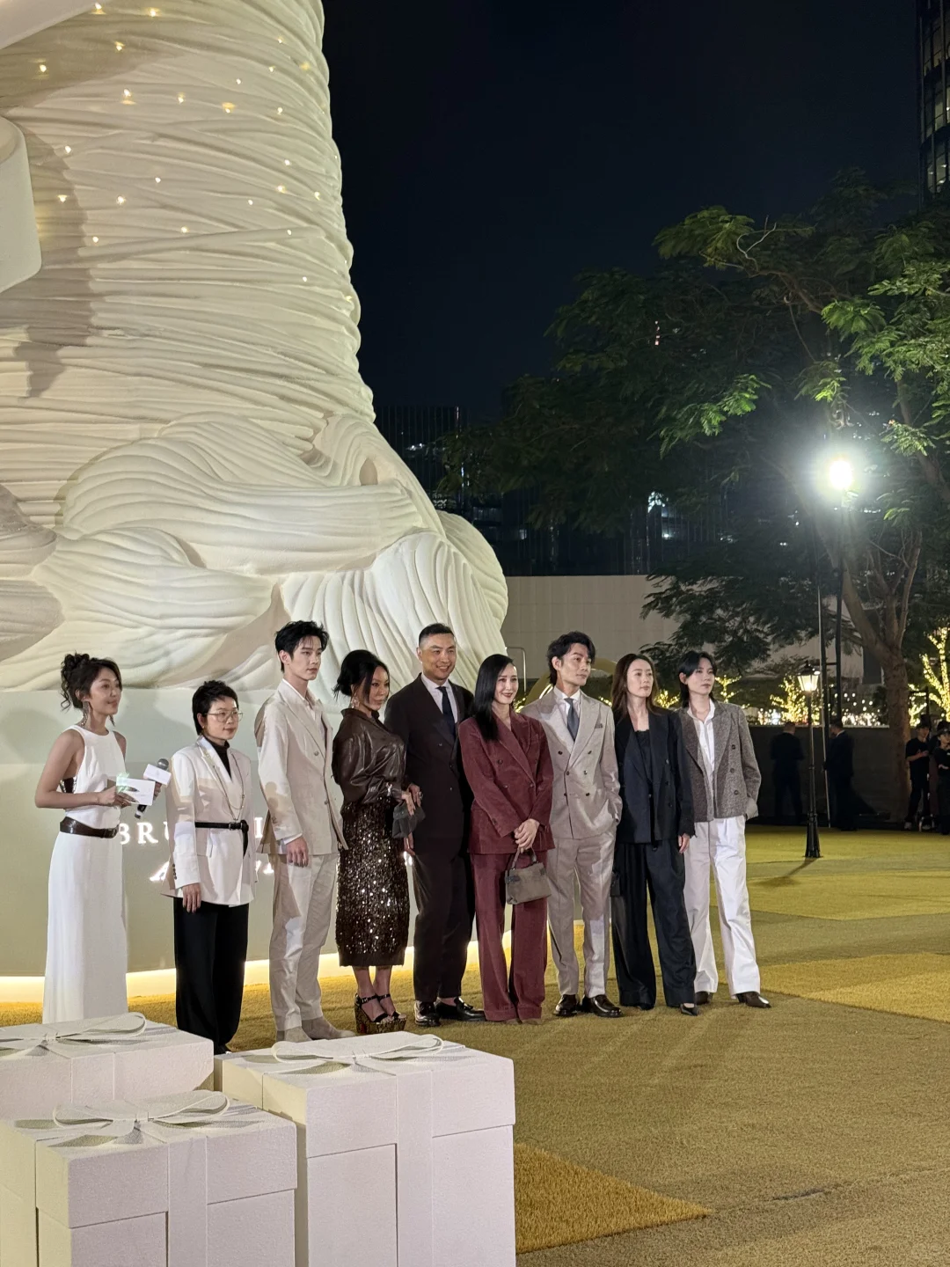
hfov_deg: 30.3
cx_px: 475
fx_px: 1756
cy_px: 634
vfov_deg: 39.7
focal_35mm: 48
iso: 200
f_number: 1.78
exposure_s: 1/33
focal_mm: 6.76
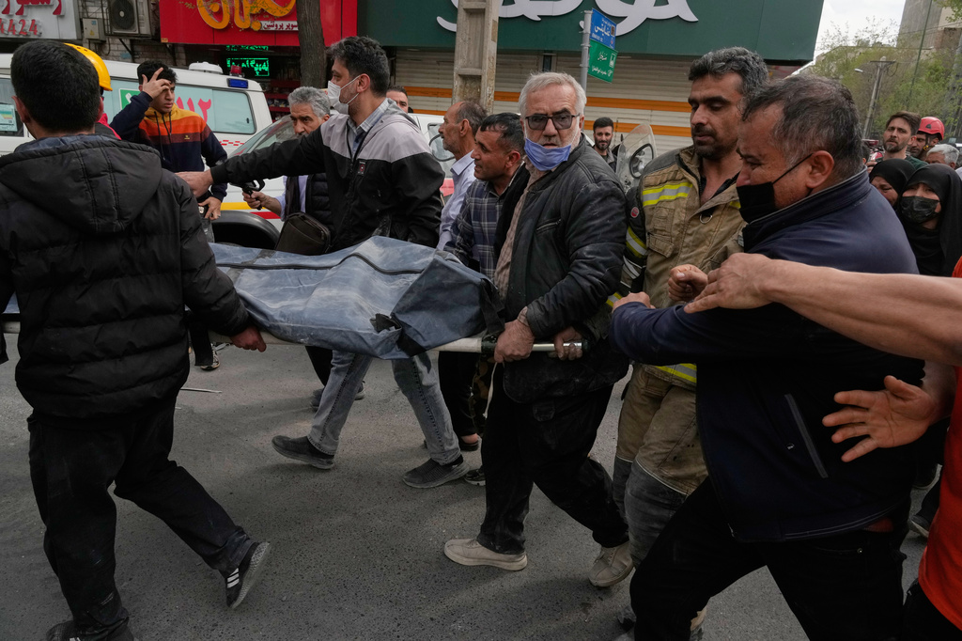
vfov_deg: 53.1
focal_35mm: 24
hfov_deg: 73.8
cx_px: 481
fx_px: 641
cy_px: 320
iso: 800
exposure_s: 1/1250
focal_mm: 24
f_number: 9
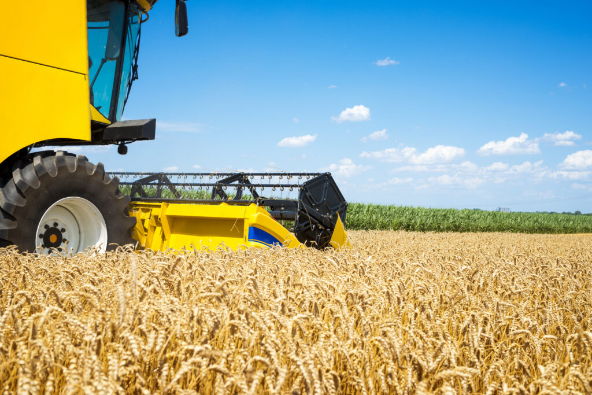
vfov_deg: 27.0
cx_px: 296
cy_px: 198
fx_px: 822
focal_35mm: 50
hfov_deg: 39.6
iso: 250
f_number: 10
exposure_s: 1/500
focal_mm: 50
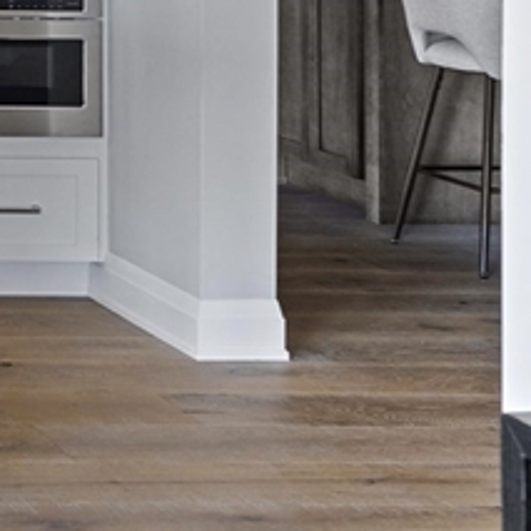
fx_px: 1770
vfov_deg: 16.1
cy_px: -181
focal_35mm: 102
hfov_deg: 13.2
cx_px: -713
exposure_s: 1/4
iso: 320
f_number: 7.1
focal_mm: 25
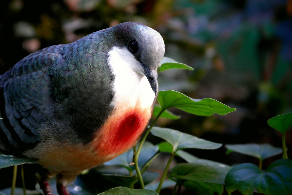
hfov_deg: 19.8
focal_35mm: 103
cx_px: 101
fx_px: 836
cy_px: 92
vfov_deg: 13.3
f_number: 5.6
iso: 800
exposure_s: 1/40
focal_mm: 50
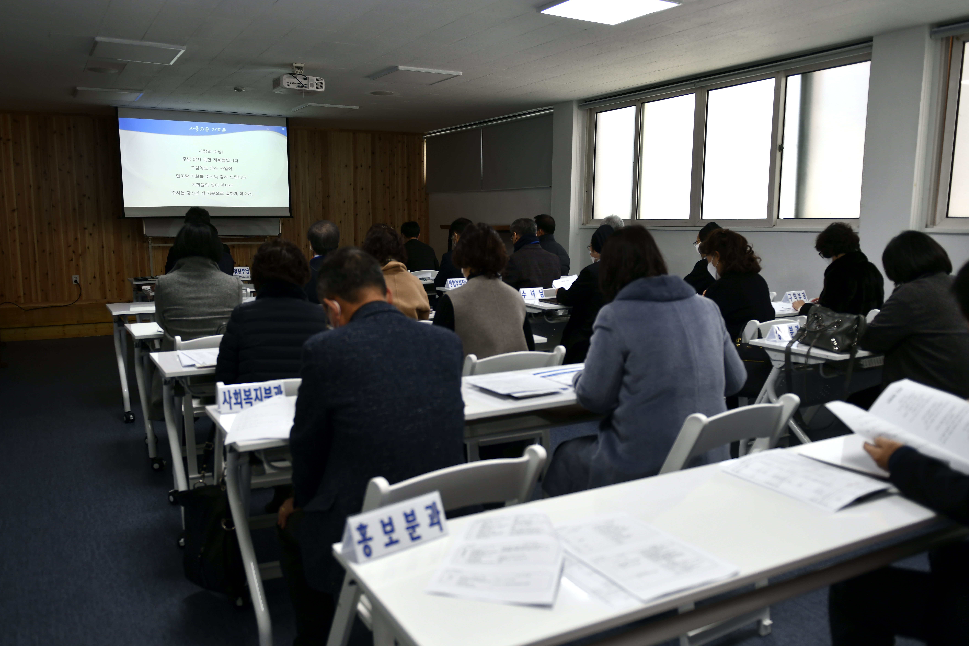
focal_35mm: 28
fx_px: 754
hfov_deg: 65.4
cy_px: 339
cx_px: 447
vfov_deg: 46.4
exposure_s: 1/160
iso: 200
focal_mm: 24
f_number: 2.8
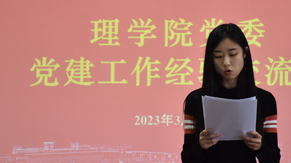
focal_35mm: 214
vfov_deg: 5.7
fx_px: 1651
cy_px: 45
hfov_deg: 10.1
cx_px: 193
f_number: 5.3
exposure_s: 1/60
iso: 640
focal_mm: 80
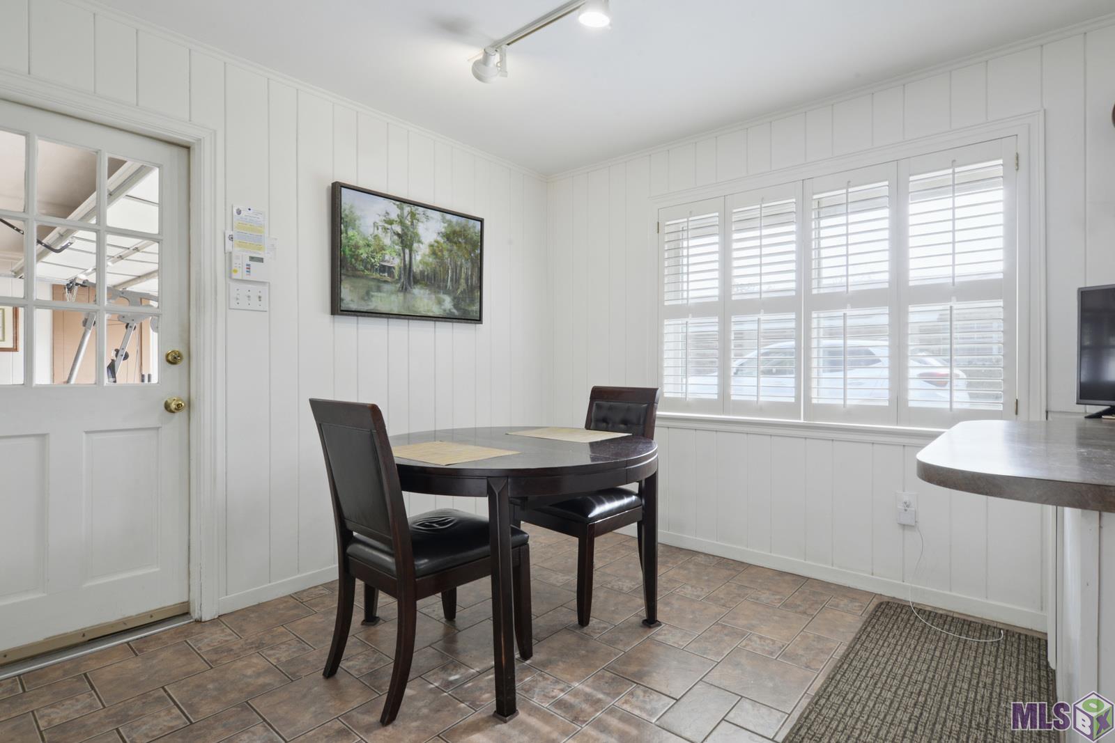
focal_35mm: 18
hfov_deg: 90.0
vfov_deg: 67.4
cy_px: 372
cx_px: 558
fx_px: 558
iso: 800
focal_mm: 18
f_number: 11
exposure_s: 1/125
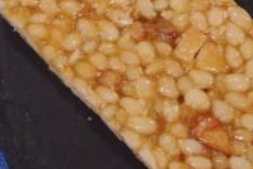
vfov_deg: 5.9
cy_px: -41
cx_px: 285
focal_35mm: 231
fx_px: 1625
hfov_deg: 8.8
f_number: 8
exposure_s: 1/6
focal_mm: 26.7
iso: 160
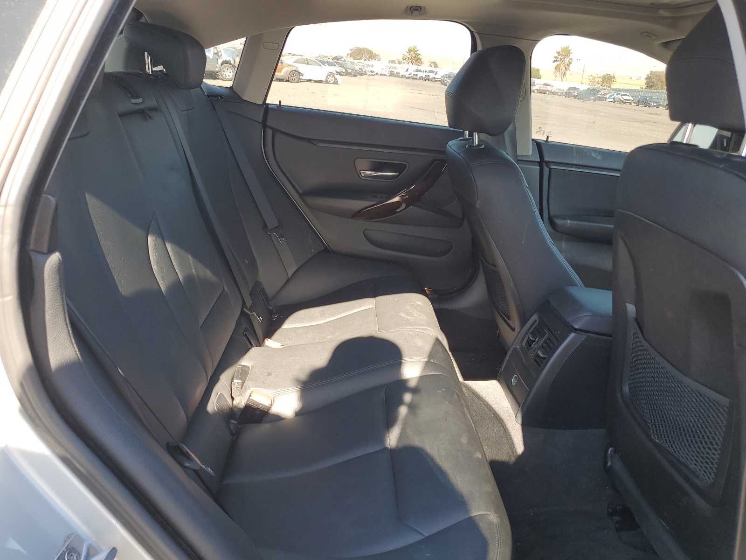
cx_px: 373
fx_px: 560
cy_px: 280
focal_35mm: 26
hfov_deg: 67.3
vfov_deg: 53.1
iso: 50
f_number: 1.5
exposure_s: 1/208
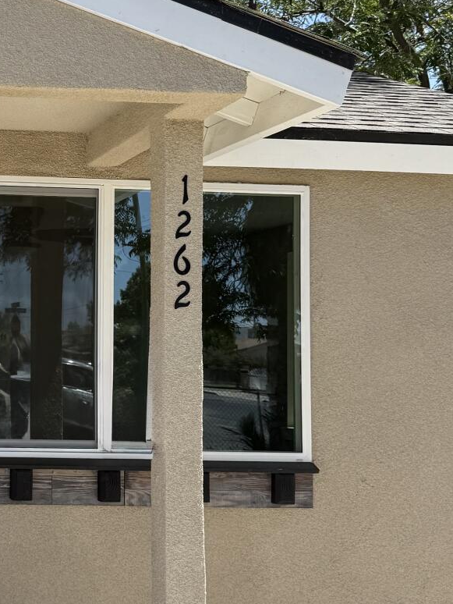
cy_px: 303
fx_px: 1081
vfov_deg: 31.2
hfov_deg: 21.8
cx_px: -97
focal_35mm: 62
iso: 80
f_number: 1.78
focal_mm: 6.76
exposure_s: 1/3021
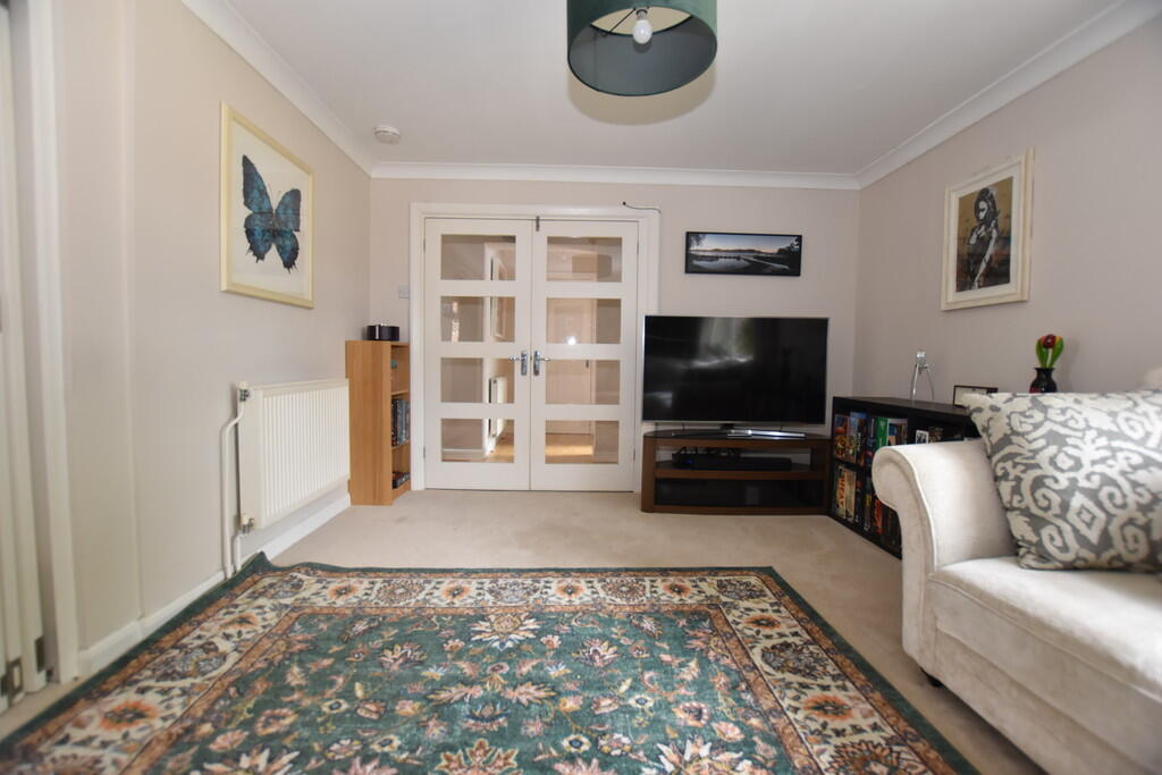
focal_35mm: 15
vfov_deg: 77.3
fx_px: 484
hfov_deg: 100.4
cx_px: 581
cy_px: 388
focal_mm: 10
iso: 900
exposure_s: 1/60
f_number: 3.5
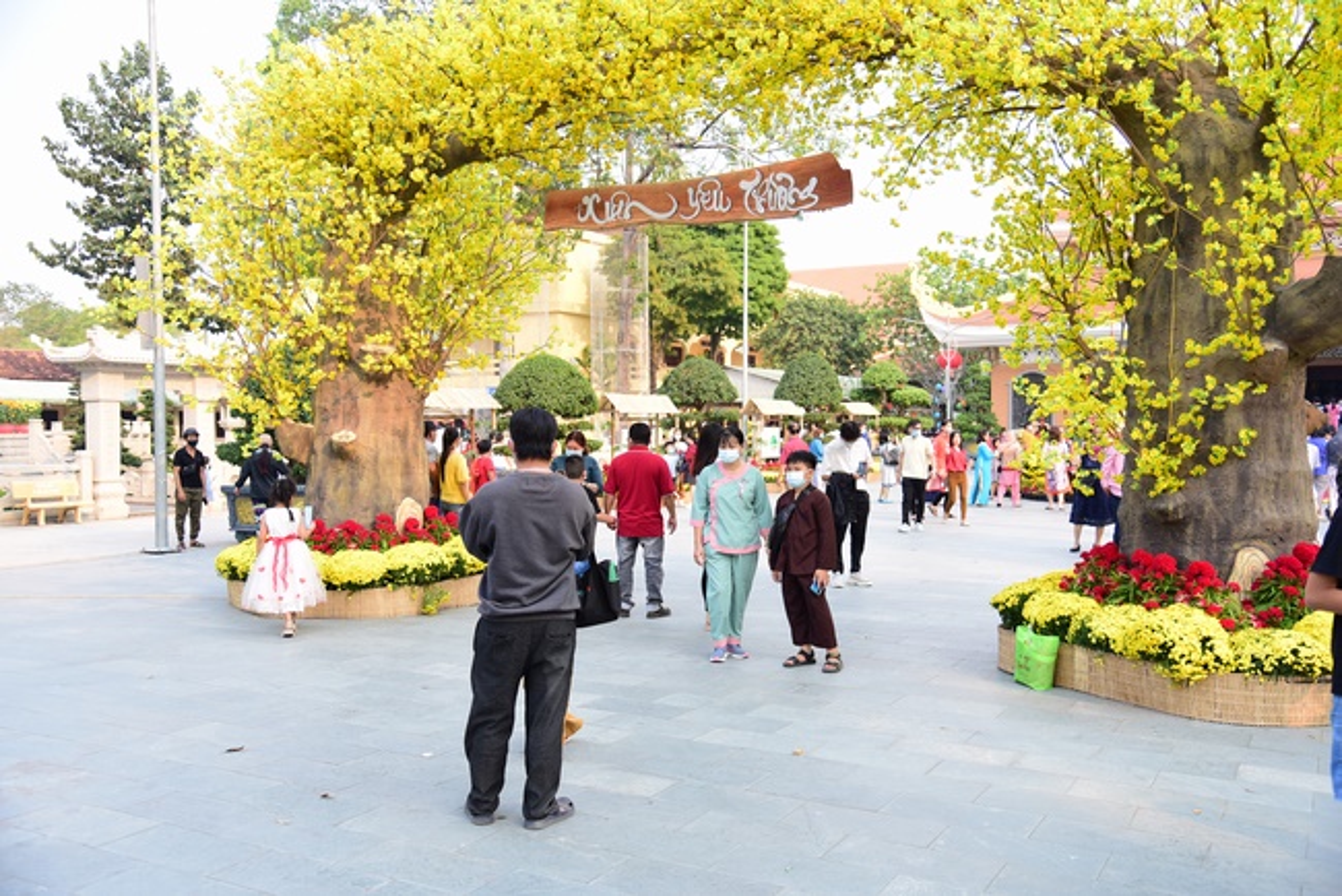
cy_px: 448
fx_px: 1193
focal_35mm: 32
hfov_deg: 58.7
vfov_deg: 41.2
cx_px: 671
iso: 200
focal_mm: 32
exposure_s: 1/250
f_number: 4
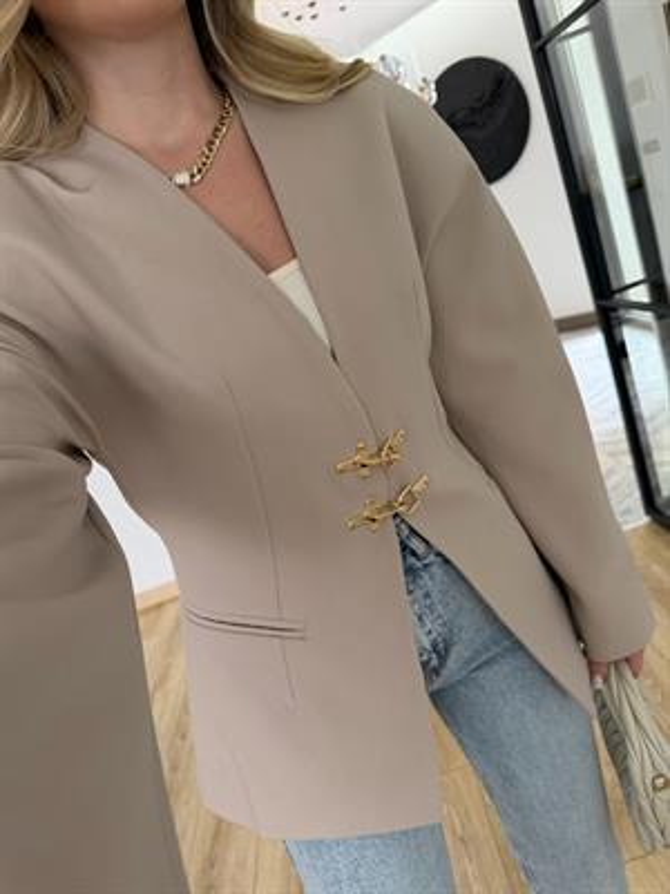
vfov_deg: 71.6
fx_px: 619
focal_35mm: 24
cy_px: 447
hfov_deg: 56.8
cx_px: 335
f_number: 1.78
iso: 320
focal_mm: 6.76
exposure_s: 1/60
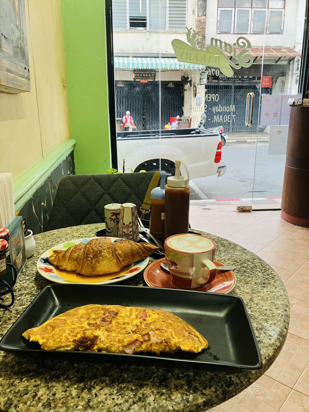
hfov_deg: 49.7
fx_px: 333
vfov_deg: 63.4
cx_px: 154
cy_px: 206
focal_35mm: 28
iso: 50
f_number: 1.8
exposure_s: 1/50
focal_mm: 3.99
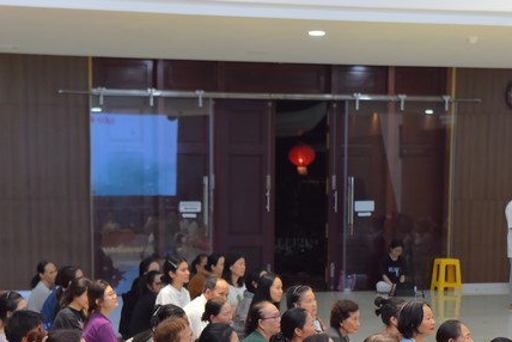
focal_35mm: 91
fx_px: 1295
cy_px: 362
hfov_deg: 22.4
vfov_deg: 14.7
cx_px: 254
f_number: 4
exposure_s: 1/160
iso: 1250
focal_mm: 60
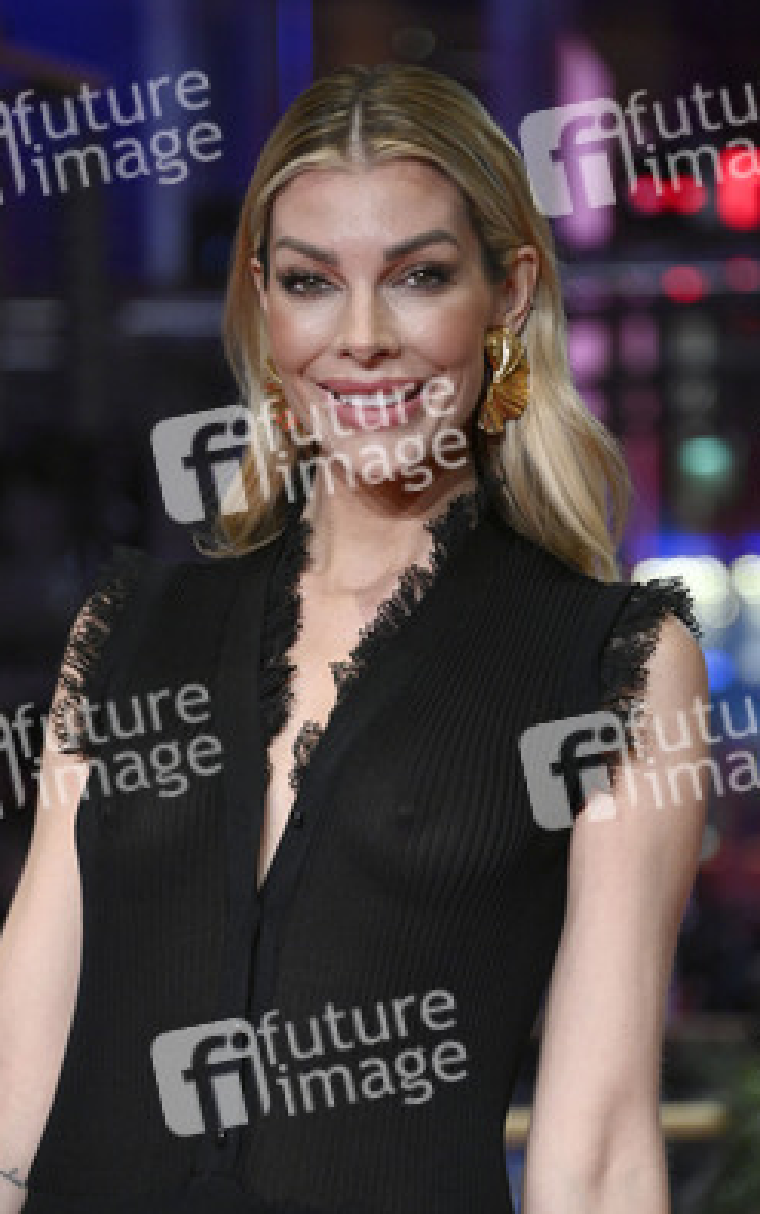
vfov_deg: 11.3
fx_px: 6122
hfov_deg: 7.1
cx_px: 398
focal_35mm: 185
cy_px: 604
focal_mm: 180
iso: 6400
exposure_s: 1/250
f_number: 5.6
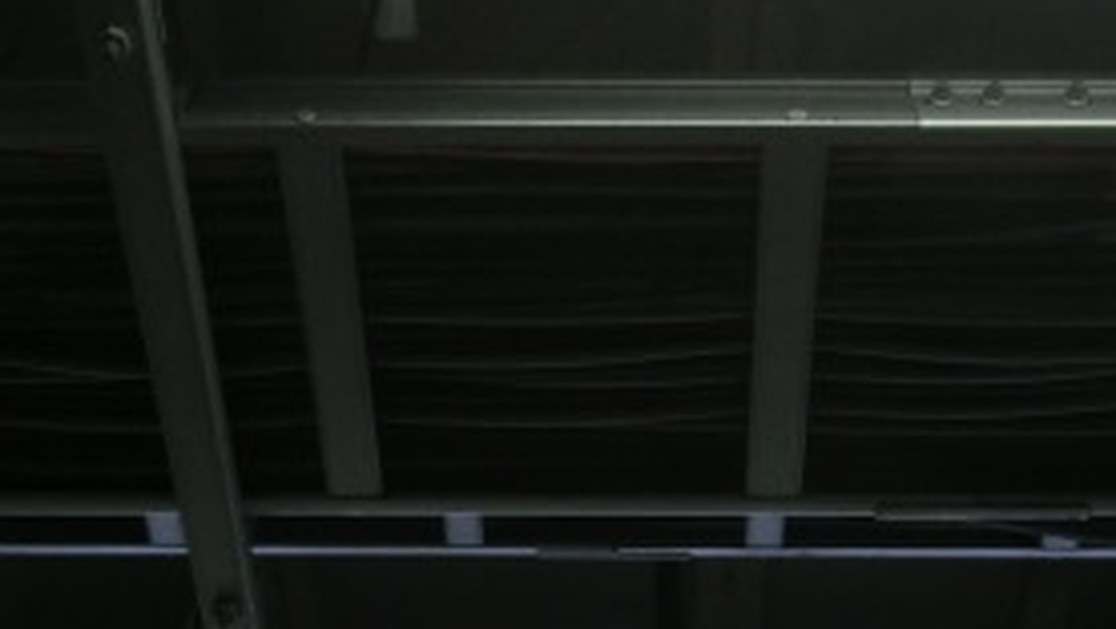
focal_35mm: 63
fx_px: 1865
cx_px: 645
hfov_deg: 33.3
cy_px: 790
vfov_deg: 18.0
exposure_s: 1/125
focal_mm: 4.5
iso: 250
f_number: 3.5
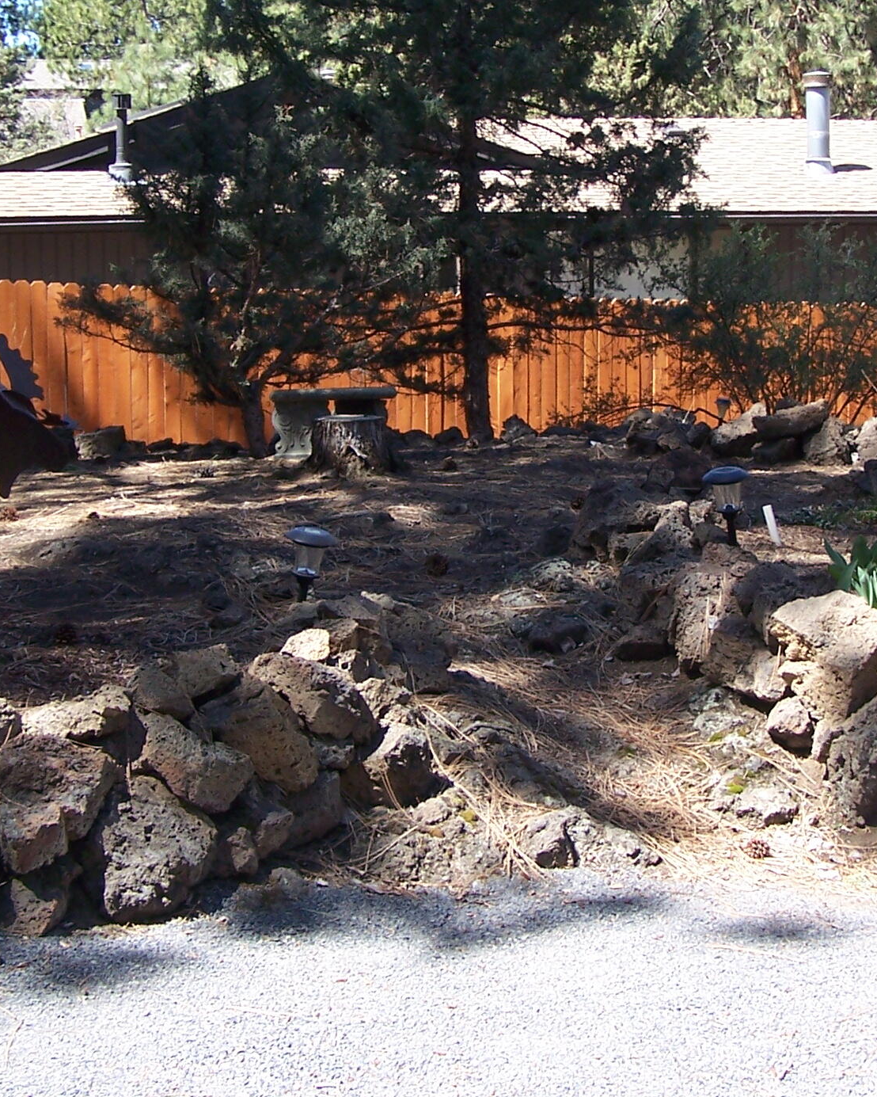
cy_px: 378
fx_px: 2239
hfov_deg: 22.1
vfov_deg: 27.4
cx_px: 560
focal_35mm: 69
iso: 80
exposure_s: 1/250
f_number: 2.8
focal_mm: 6.3
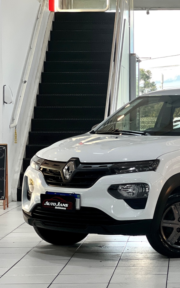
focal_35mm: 136
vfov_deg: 15.4
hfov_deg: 9.6
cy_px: 144
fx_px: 1067
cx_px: 176
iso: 200
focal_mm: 9
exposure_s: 1/120
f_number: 2.8
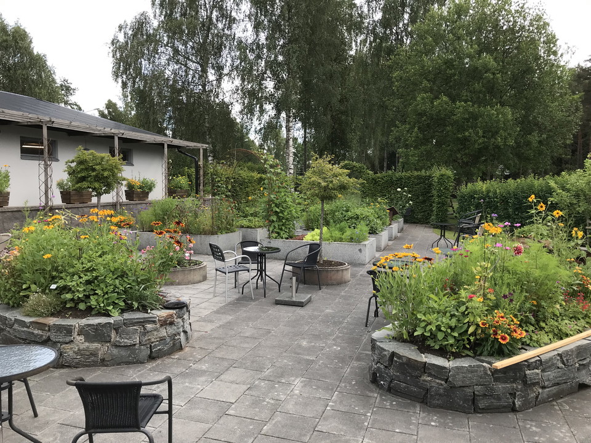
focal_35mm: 28
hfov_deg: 63.4
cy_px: 222
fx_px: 478
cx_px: 296
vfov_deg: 49.7
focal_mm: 3.99
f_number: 1.8
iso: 20
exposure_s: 1/606
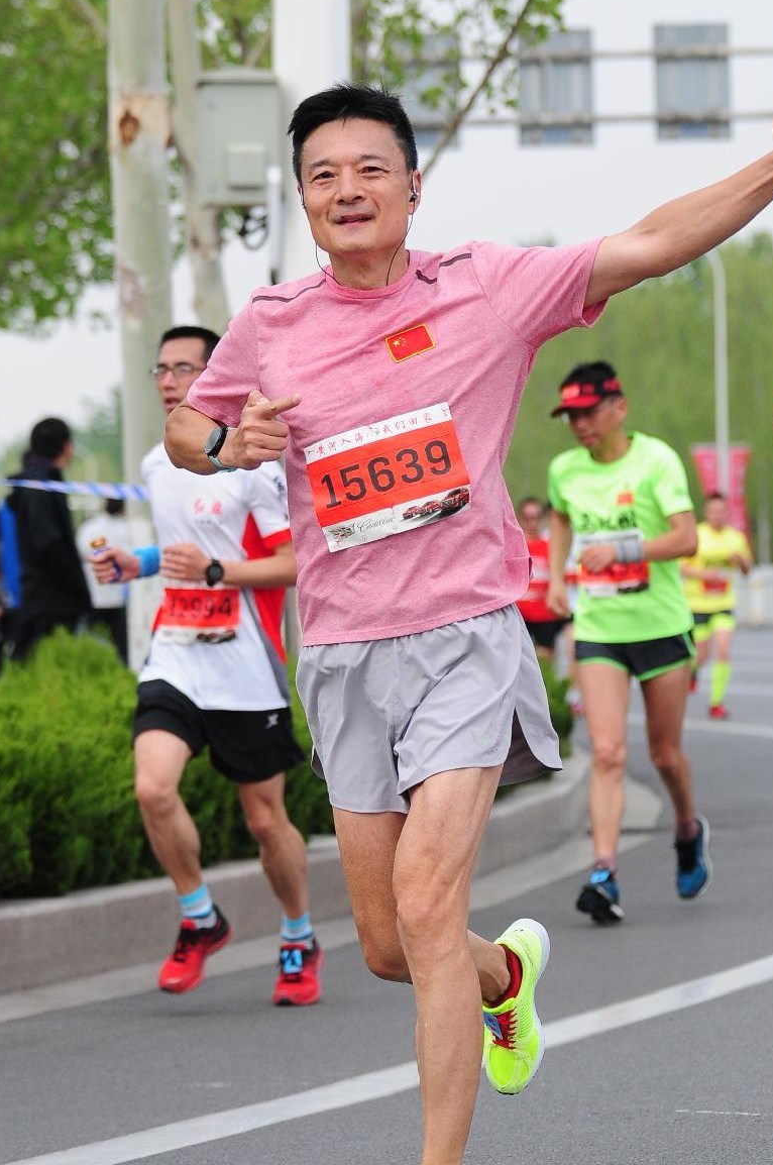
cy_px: 492
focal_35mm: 180
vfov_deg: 11.5
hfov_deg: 7.6
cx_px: 510
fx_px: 5805
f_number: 3.2
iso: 400
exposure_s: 1/3200
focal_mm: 85
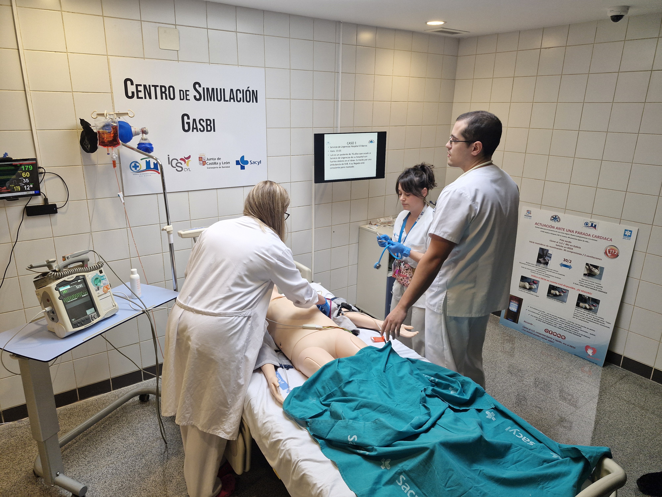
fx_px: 440
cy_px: 248
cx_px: 331
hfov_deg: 73.9
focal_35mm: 23
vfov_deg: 58.9
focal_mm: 5.54
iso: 100
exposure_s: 1/100
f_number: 1.8
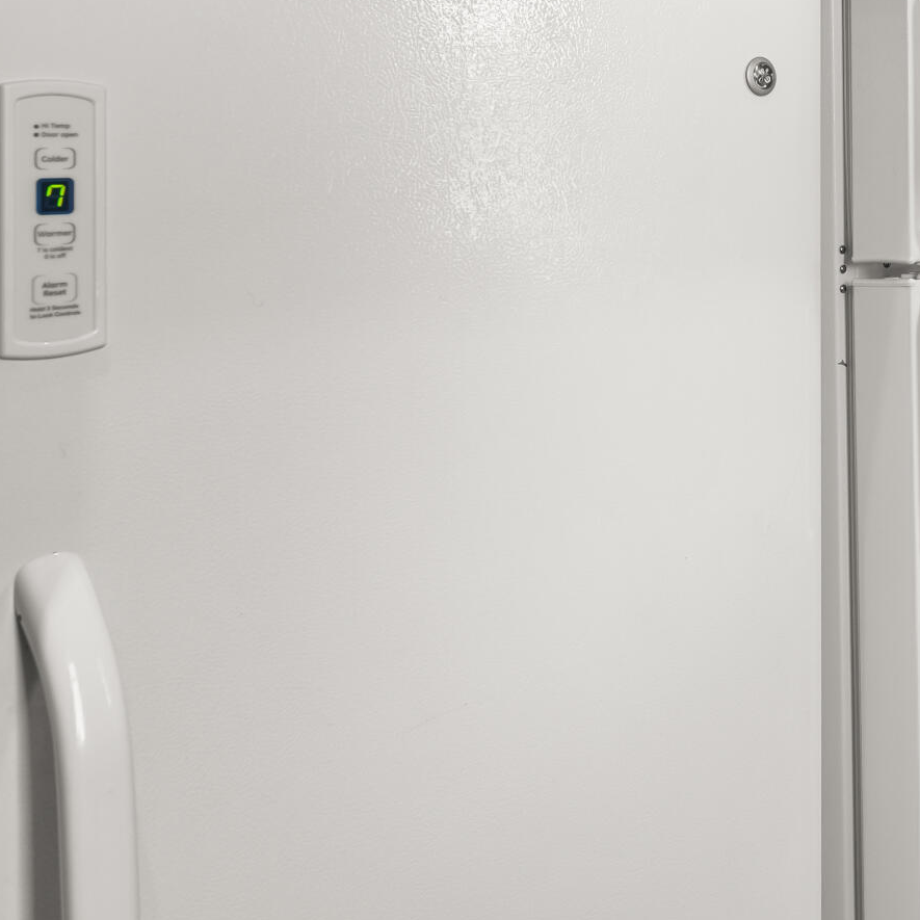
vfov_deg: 33.5
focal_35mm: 49
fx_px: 1473
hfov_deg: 25.3
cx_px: 1413
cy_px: 168
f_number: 7.1
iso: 200
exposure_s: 1
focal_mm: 17
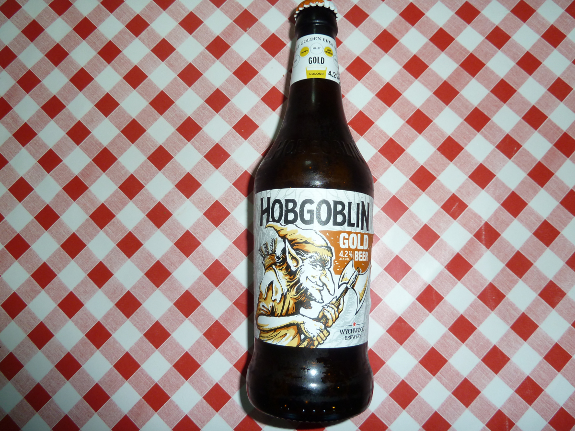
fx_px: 415
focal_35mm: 25
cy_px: 216
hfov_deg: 69.4
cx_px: 288
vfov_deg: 54.9
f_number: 3.3
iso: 125
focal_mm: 4.1
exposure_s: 1/30
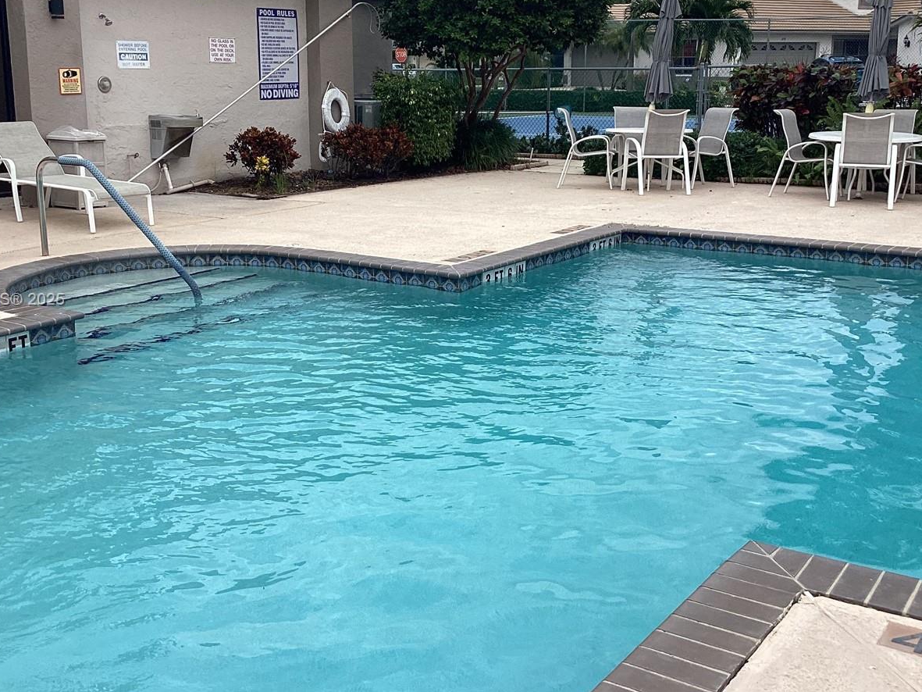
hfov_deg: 44.8
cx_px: 440
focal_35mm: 42
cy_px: 301
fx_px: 1119
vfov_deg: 34.3
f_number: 2.4
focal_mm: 3.3
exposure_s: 1/652
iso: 25
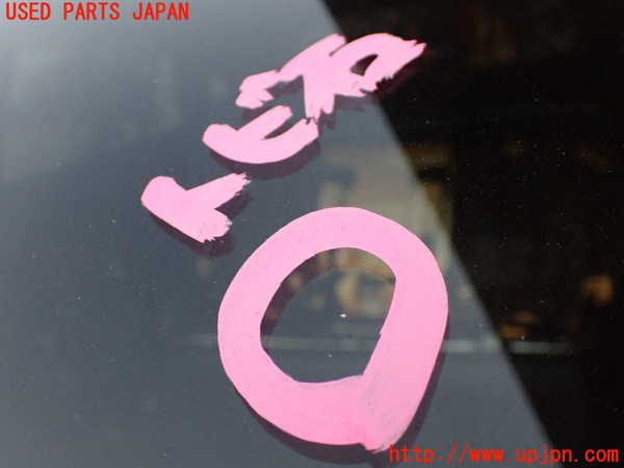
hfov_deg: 49.0
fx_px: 685
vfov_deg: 37.7
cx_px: 312
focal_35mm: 38
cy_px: 234
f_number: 2.7
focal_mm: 6.83
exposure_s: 1/100
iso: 800
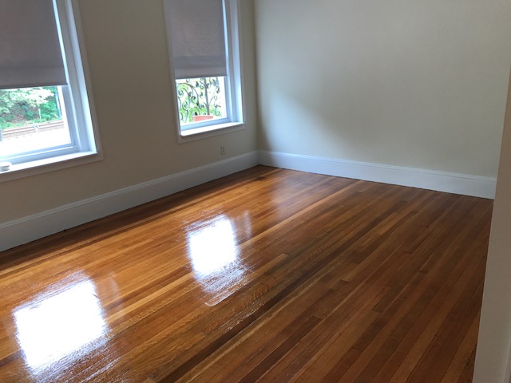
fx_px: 413
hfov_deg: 63.4
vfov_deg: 49.7
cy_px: 192
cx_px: 256
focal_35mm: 28
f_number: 1.8
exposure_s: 1/40
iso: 32
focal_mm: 3.99
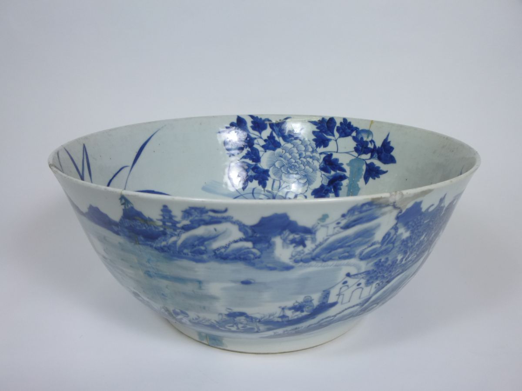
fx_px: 437
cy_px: 196
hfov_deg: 61.7
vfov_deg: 48.2
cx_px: 261
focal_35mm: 29
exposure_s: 1/60
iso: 125
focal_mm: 5.2
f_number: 3.3
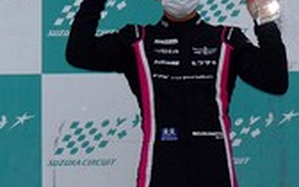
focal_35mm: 340
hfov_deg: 6.2
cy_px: 93
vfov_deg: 3.9
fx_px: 2771
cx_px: 192
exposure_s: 1/125
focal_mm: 52
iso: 100
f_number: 5.6
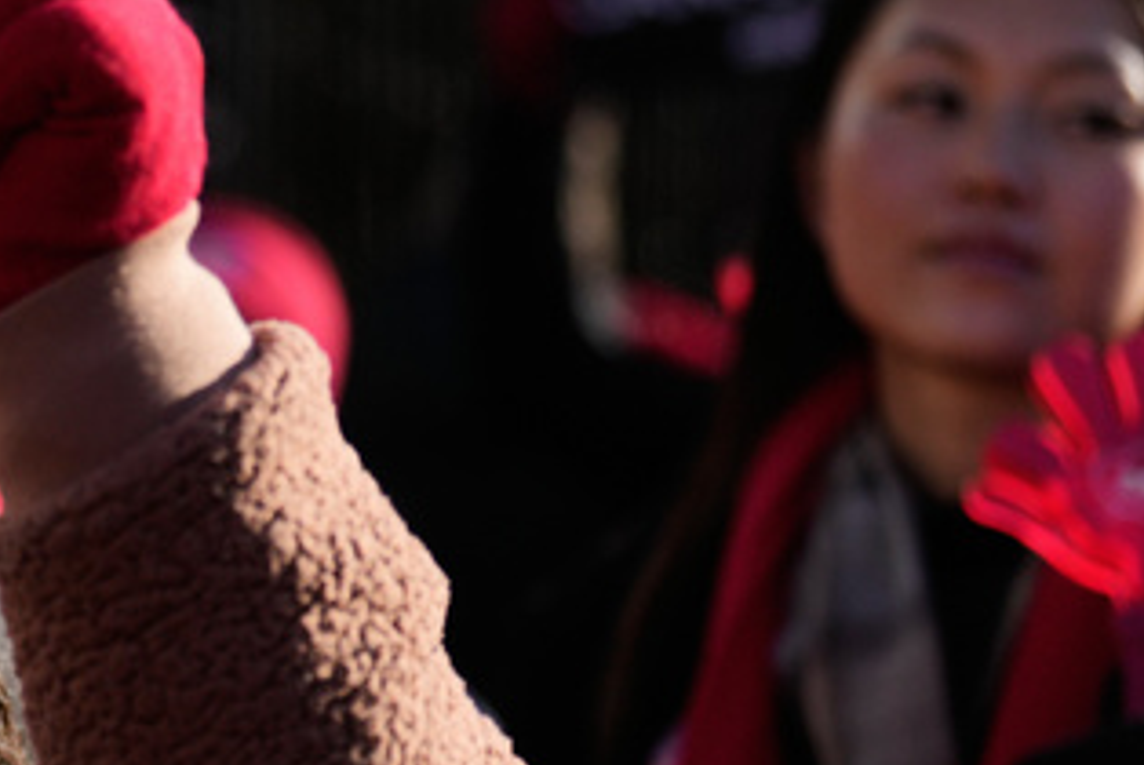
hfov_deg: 8.8
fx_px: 7252
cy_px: 395
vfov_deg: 6.0
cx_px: -444
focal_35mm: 228
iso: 400
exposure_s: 1/6400
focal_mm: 70
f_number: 2.8
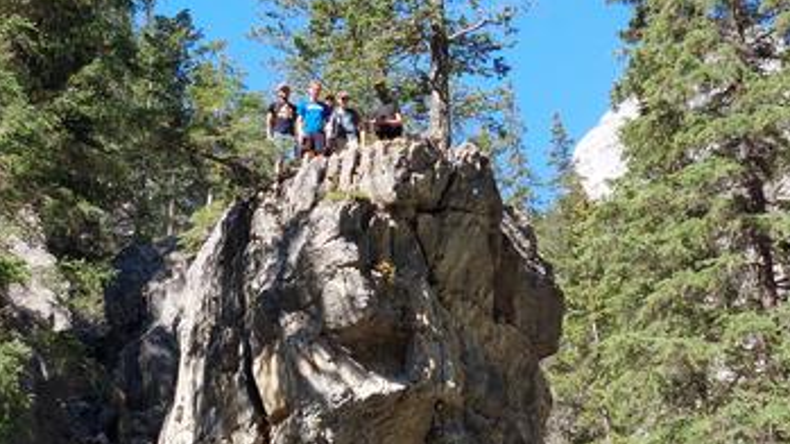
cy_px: 179
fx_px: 565
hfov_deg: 69.9
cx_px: 403
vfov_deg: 42.7
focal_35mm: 27
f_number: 1.8
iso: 40
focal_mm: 5.23
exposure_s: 1/611
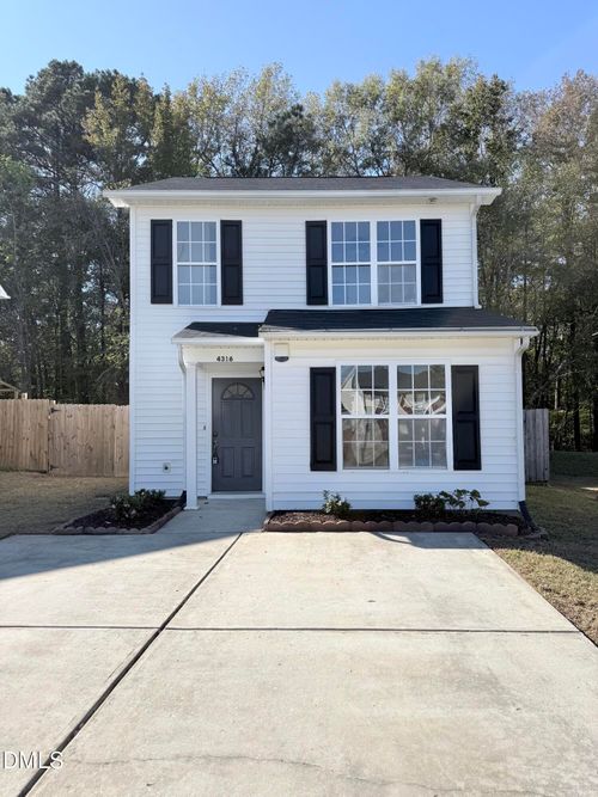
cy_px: 398
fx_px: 553
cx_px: 299
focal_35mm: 24
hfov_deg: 56.8
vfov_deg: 71.6
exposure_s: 1/3759
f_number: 1.78
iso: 80
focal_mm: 6.76
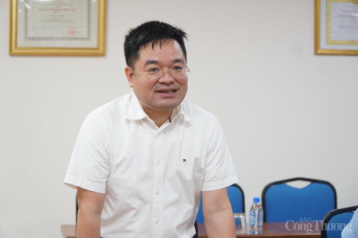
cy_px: 119
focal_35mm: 93
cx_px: 179
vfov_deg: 14.7
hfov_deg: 21.9
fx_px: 925
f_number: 4
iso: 500
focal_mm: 62
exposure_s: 1/60
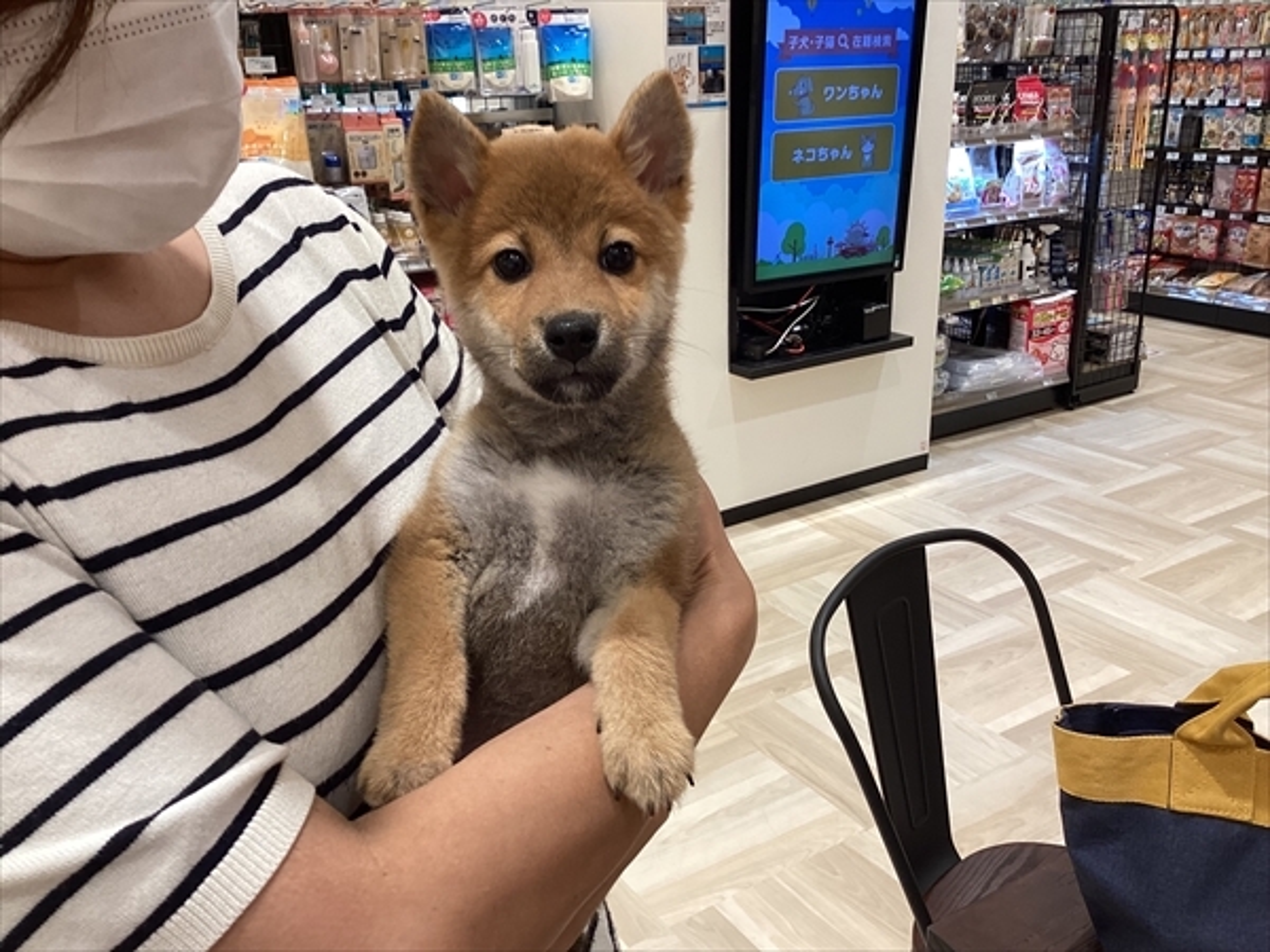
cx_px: 635
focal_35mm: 31
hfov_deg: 58.4
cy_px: 476
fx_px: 1137
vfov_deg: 45.4
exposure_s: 1/60
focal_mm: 3.3
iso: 64
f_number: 2.4
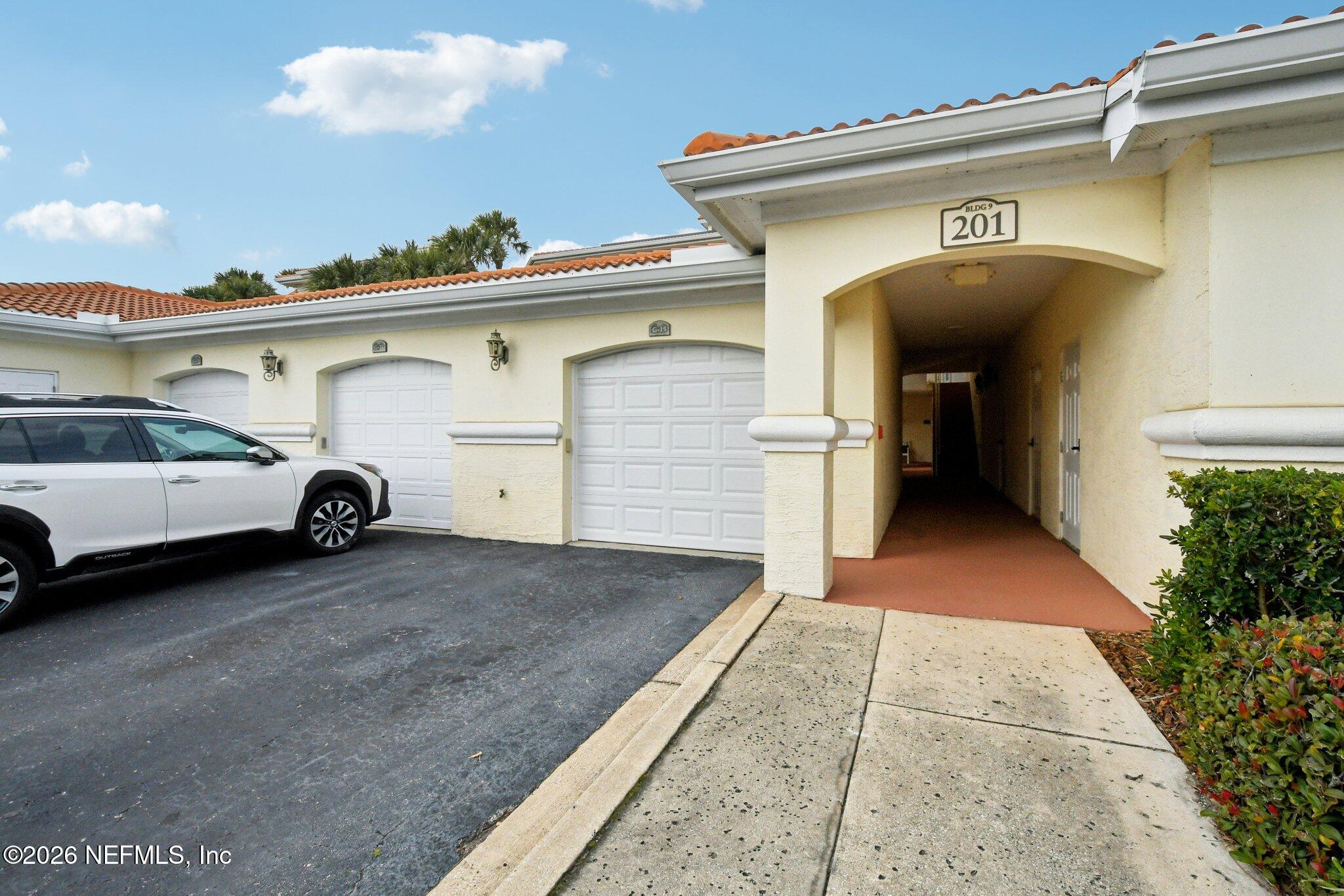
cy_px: 448
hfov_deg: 100.4
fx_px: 560
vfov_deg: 77.3
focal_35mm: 15
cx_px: 672
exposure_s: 1/2000
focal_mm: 10
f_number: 8
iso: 400
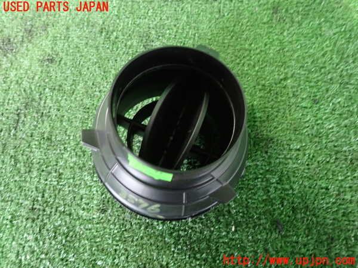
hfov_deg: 69.4
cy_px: 134
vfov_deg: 54.9
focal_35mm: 25
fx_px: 259
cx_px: 179
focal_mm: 4.5
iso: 800
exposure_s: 1/30
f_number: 2
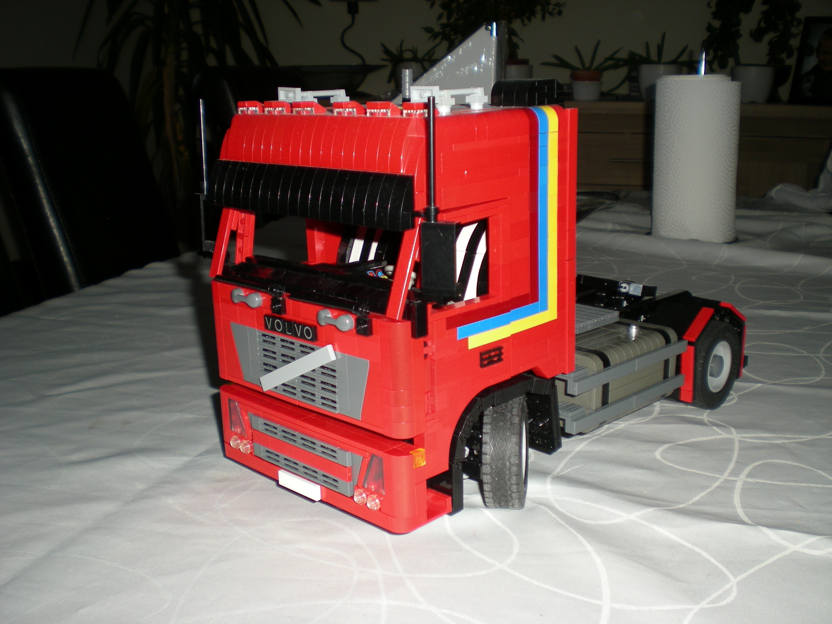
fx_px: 913
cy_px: 312
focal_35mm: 38
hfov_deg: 49.0
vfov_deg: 37.7
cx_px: 416
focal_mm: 6.3
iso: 50
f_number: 3.1
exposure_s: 1/60
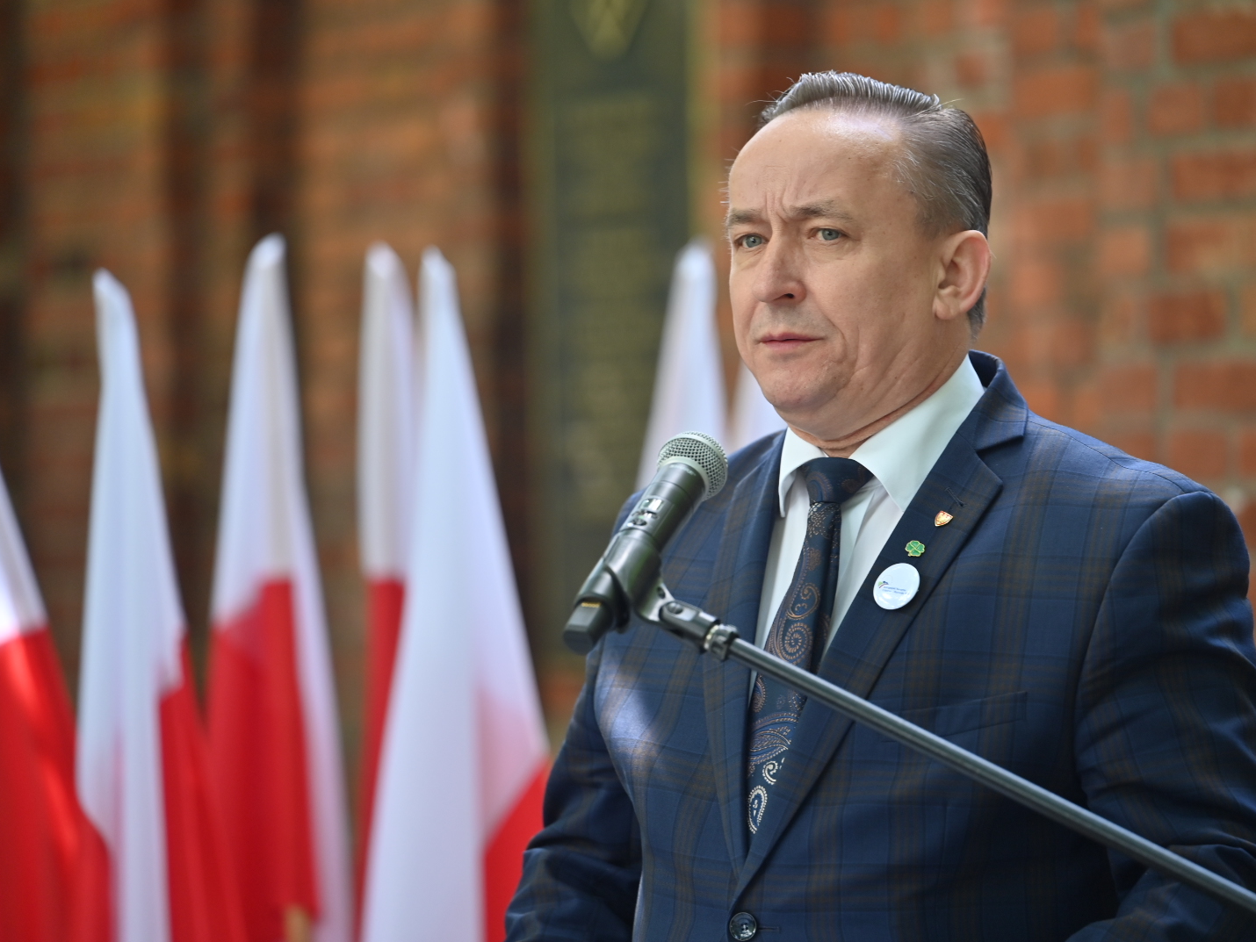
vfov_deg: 7.6
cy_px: 470
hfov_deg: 10.1
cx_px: 704
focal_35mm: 196
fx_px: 7113
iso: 400
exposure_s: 1/400
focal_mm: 180
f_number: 2.8
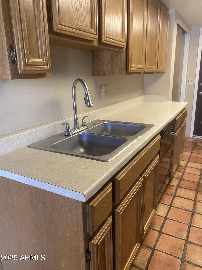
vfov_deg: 67.3
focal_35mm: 26
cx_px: 101
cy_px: 135
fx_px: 202
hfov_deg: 53.1
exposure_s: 1/60
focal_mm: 4.25
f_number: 1.8
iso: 250
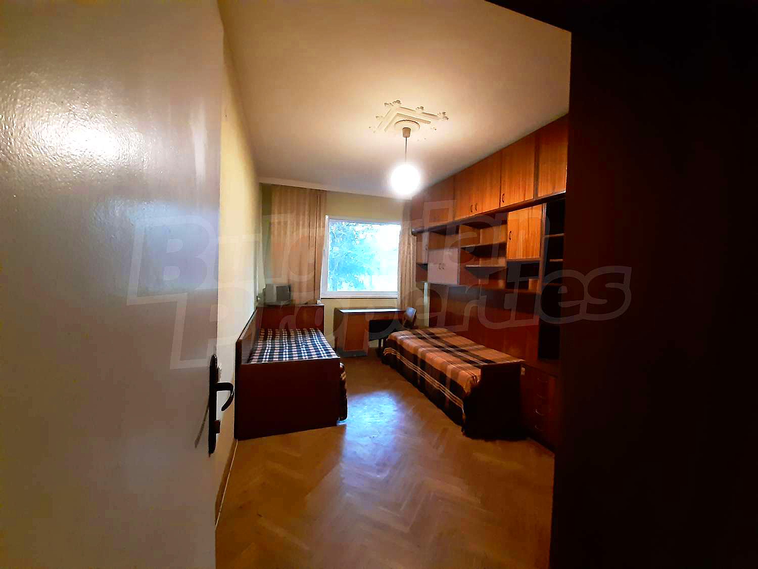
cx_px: 379
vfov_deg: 89.9
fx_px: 285
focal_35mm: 13
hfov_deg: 106.2
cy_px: 284
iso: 800
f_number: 2.2
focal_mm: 1.42
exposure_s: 1/17
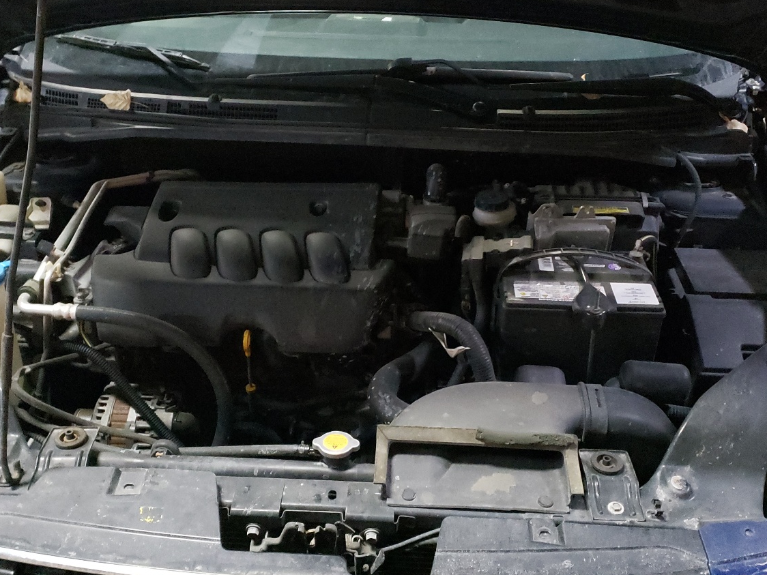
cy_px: 317
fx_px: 820
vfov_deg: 38.6
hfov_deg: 50.1
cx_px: 386
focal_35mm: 37
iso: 780
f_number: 1.5
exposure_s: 1/24
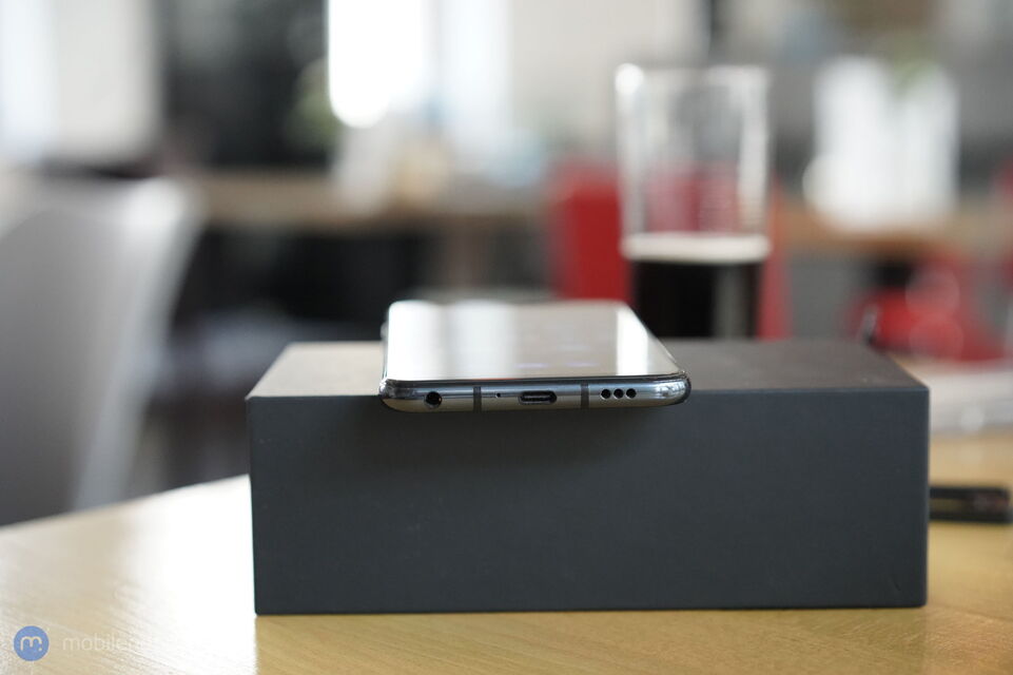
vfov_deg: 24.6
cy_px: 338
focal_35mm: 55
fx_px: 1547
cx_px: 506
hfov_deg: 36.3
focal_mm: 55
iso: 6400
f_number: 3.5
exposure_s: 1/800
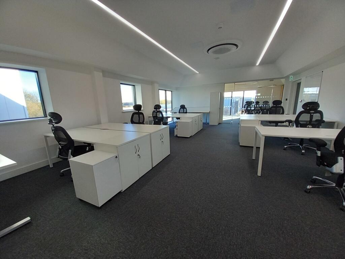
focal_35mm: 13
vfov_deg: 89.9
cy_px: 130
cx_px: 172
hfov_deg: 106.2
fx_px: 130
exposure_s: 1/100
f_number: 2.2
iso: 100
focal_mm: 1.13
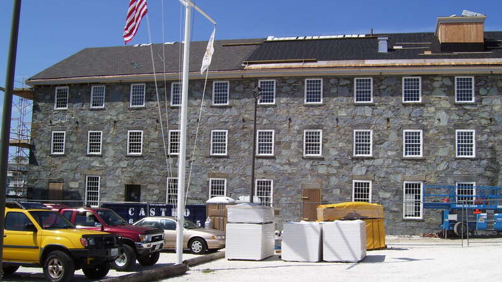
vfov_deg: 29.7
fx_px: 532
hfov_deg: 50.5
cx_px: 254
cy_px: 157
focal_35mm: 40
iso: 80
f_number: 4.8
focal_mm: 6
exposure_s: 1/1000
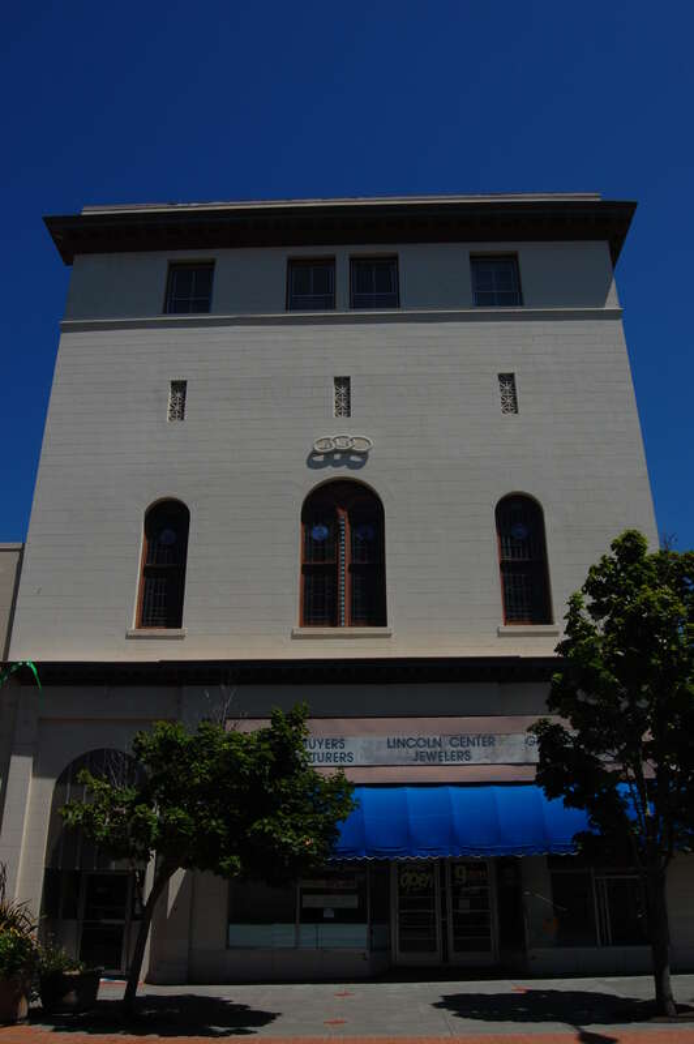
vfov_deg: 64.6
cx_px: 347
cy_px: 522
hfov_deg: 45.6
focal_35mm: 28
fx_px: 825
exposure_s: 1/250
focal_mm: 19
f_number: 16
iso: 200
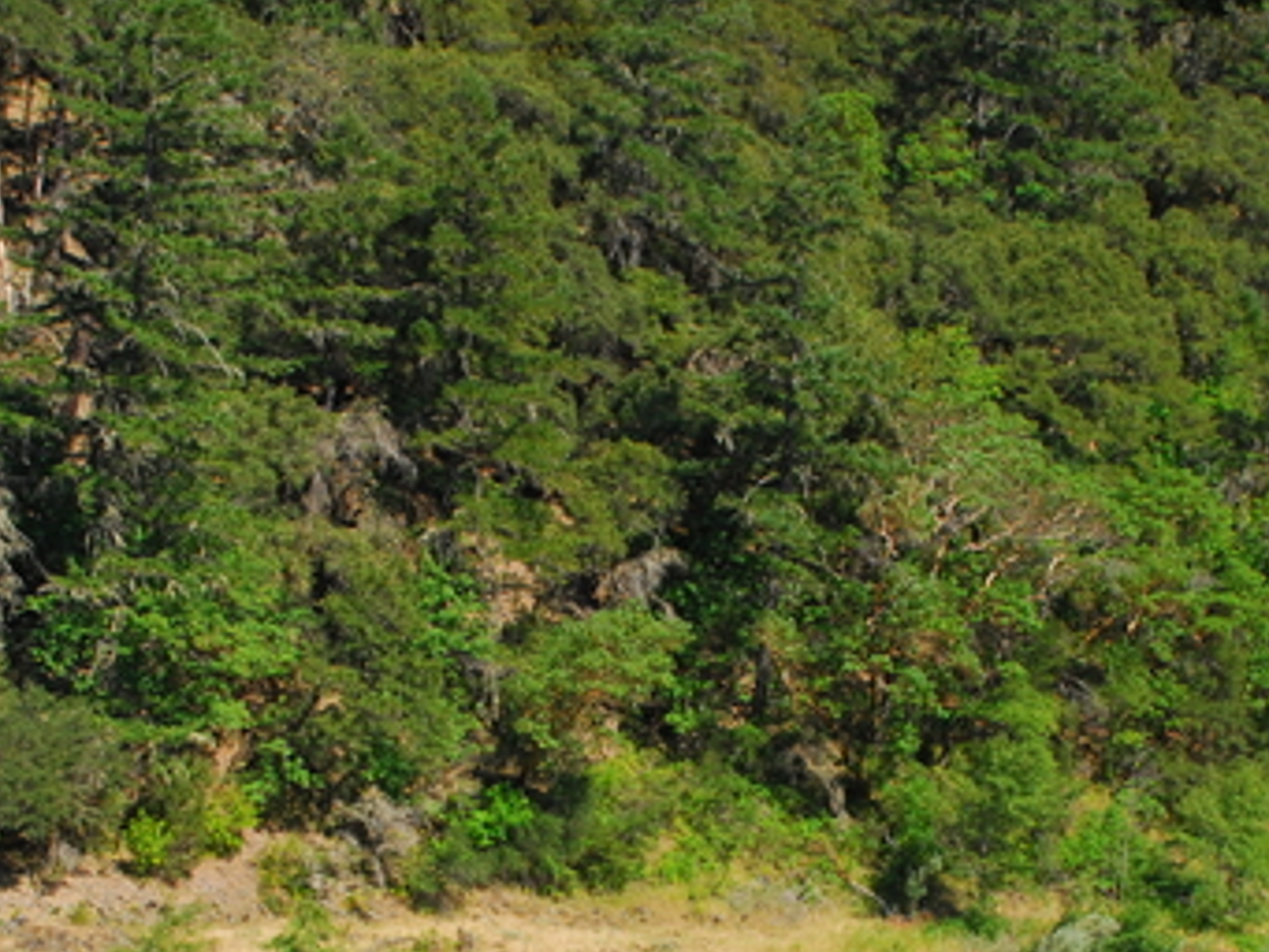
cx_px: 733
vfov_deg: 16.6
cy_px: 868
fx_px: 3227
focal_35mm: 88
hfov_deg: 22.2
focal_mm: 26
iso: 200
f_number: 4
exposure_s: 1/250
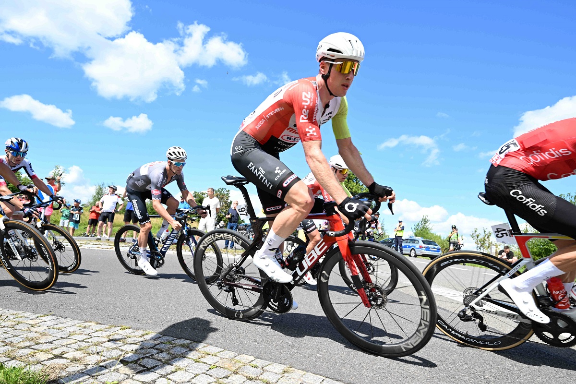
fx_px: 328
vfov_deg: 60.7
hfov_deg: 82.6
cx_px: 288
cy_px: 192
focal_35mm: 20
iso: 400
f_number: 6.3
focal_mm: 20.5
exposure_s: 1/1000
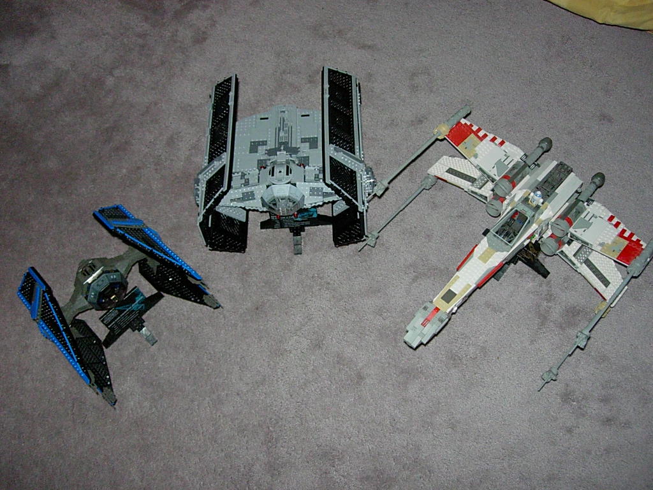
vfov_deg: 37.7
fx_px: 717
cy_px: 245
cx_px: 326
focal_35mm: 38
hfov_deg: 49.0
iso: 400
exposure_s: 1/64
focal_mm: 7.8
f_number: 2.8
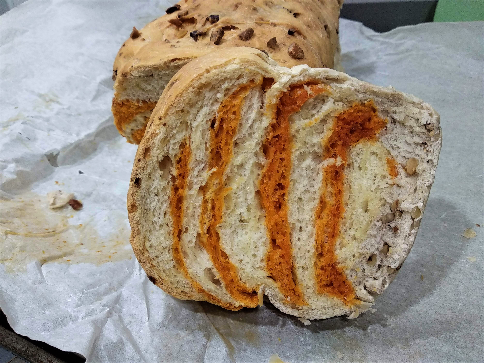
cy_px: 182
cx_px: 242
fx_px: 364
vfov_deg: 53.1
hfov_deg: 67.3
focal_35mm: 26
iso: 400
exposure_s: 1/50
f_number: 2.2
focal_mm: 3.81
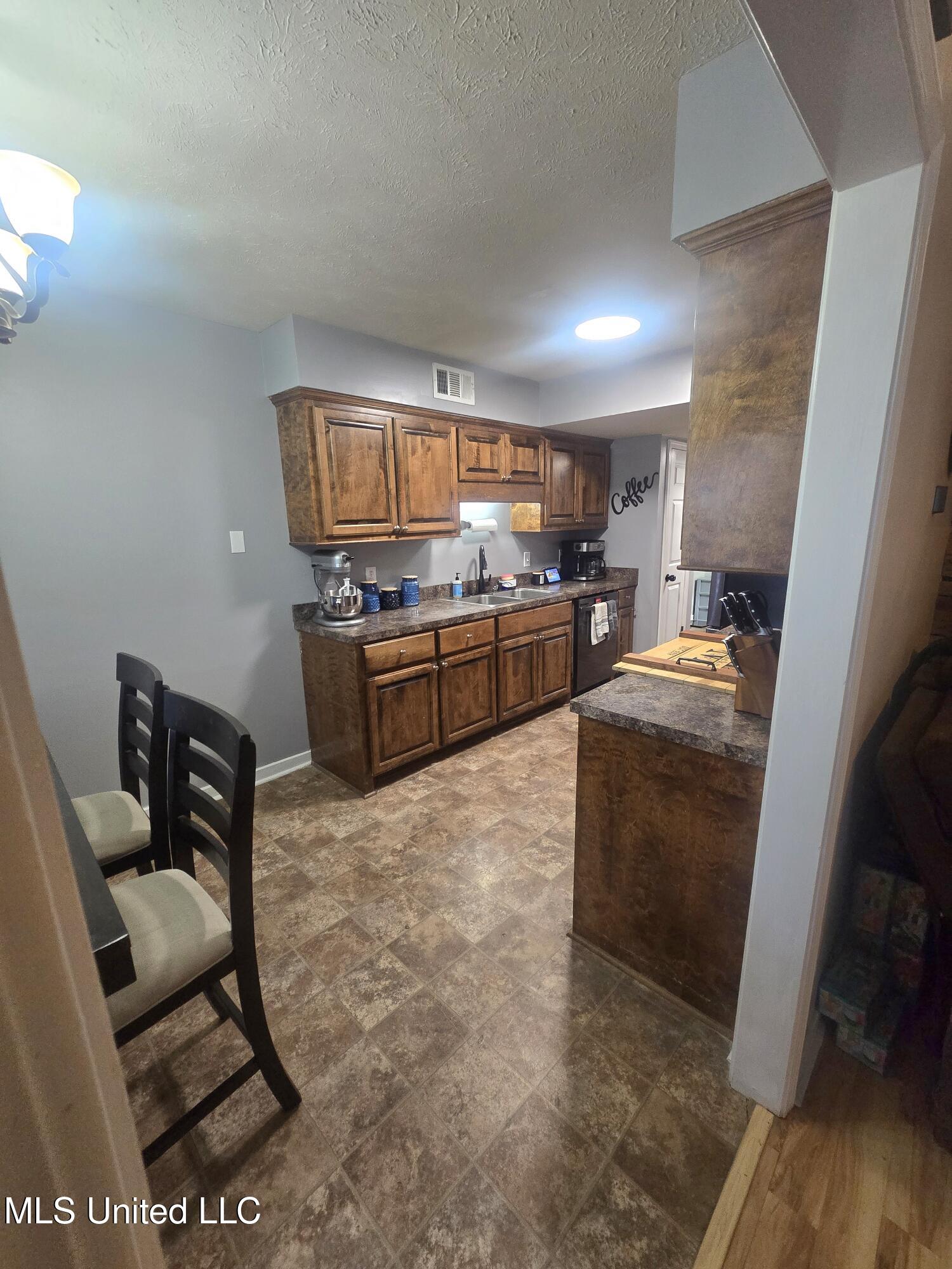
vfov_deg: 106.2
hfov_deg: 89.9
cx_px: 476
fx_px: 477
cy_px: 634
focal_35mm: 13
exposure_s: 1/60.2
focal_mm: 2.2
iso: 320
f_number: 2.2
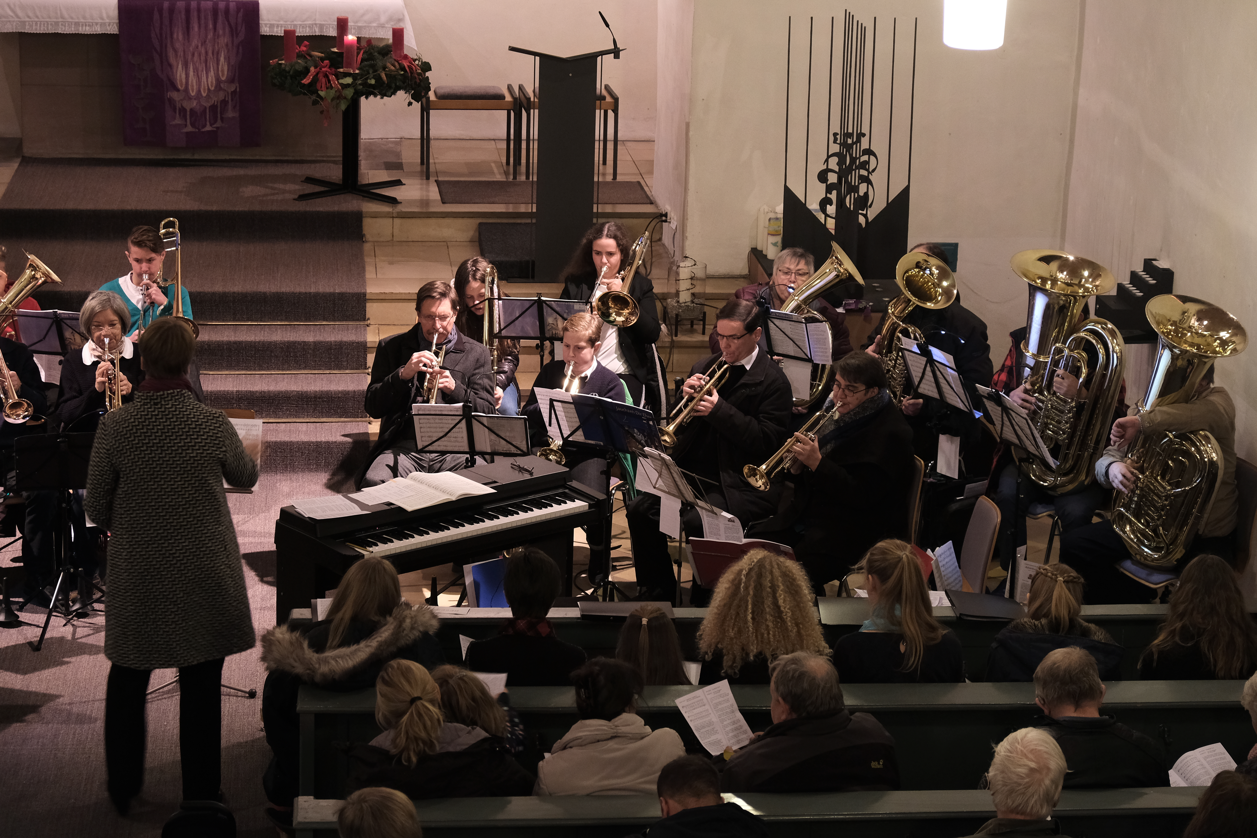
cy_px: 419
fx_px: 2898
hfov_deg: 24.5
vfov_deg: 16.5
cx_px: 628
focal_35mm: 83
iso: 1600
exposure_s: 1/20
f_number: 4
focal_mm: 55
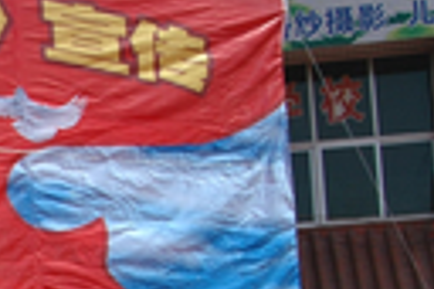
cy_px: 432
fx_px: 1698
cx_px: -356
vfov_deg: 9.4
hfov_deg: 13.1
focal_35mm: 141
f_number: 8
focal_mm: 24
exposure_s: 1/250
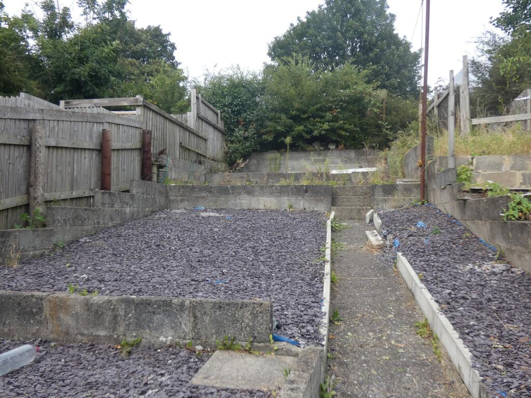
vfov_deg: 44.2
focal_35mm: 32
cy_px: 199
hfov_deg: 56.8
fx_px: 491
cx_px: 266
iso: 80
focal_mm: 5.8
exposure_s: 1/400
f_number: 3.4
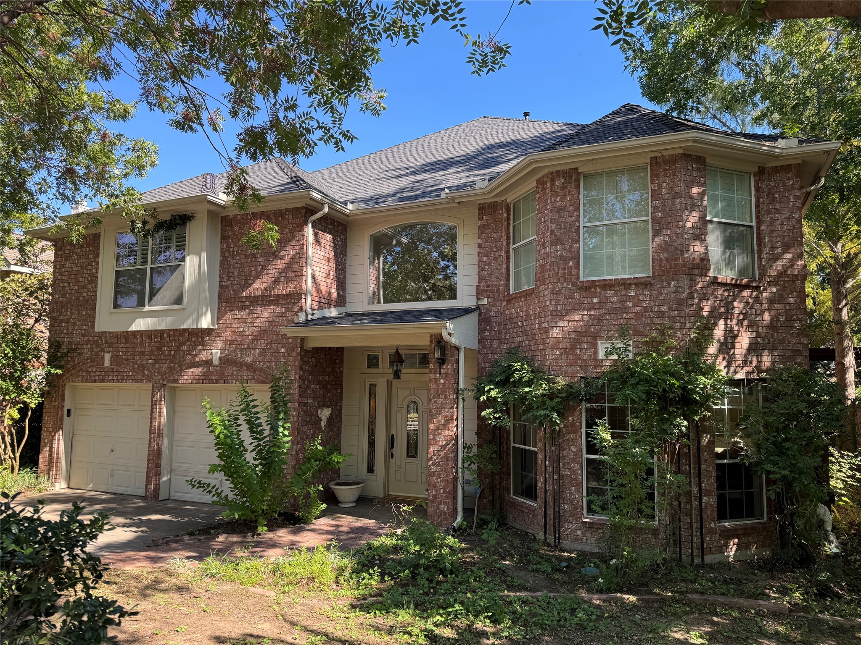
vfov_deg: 56.8
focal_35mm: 24
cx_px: 430
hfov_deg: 71.6
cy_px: 322
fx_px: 597
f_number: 1.78
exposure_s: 1/535
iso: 80
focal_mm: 6.76
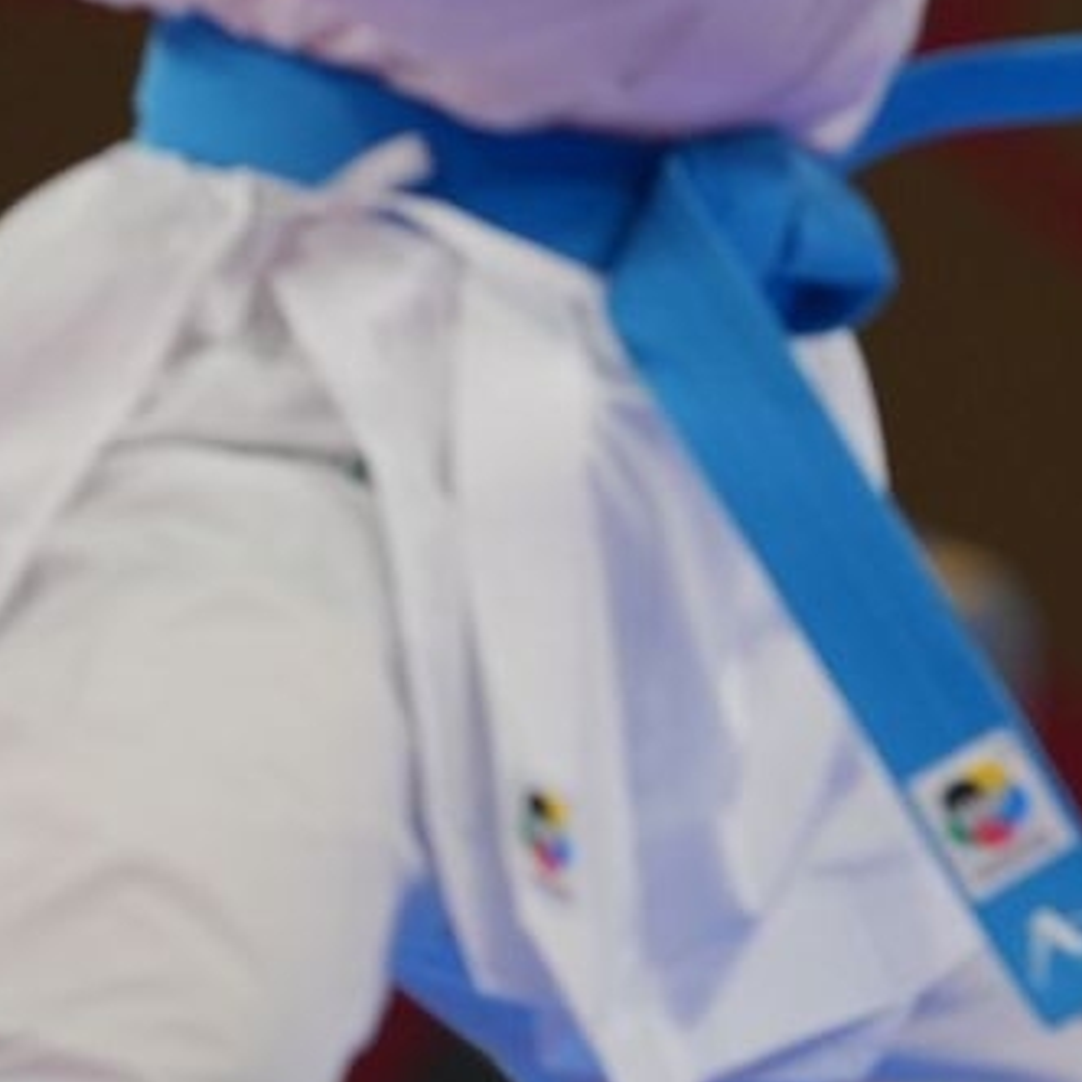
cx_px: 1643
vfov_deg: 1.9
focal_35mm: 921
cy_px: -577
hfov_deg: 1.9
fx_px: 32570
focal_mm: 200
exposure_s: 1/1000
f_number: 2.8
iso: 500
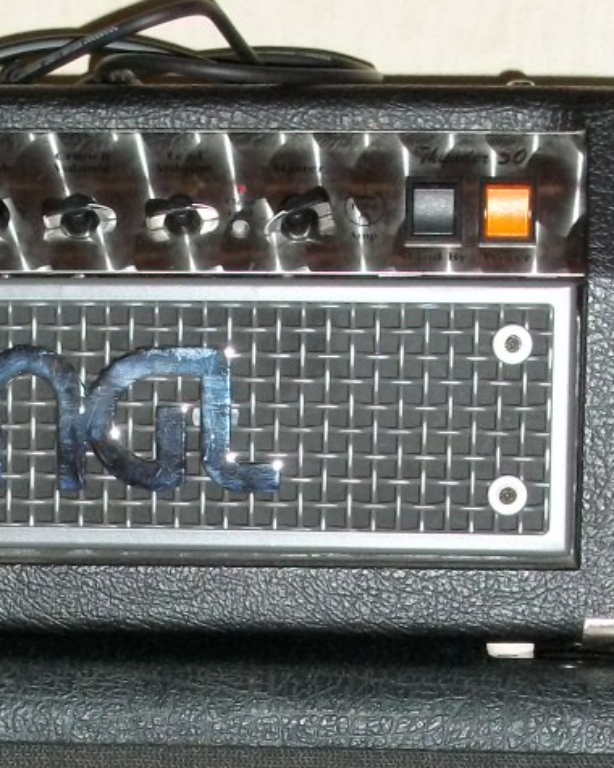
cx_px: 84
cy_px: 1004
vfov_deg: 13.1
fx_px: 3226
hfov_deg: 10.8
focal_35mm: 142
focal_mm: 9.7
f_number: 4
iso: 250
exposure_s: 1/40
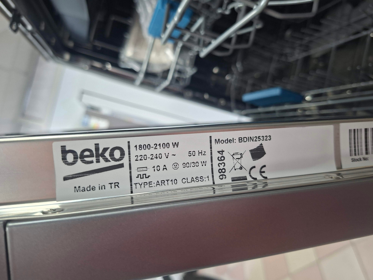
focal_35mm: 23
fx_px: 248
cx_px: 186
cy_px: 140
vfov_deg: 58.9
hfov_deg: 73.9
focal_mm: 5.54
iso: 250
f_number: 1.8
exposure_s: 1/50
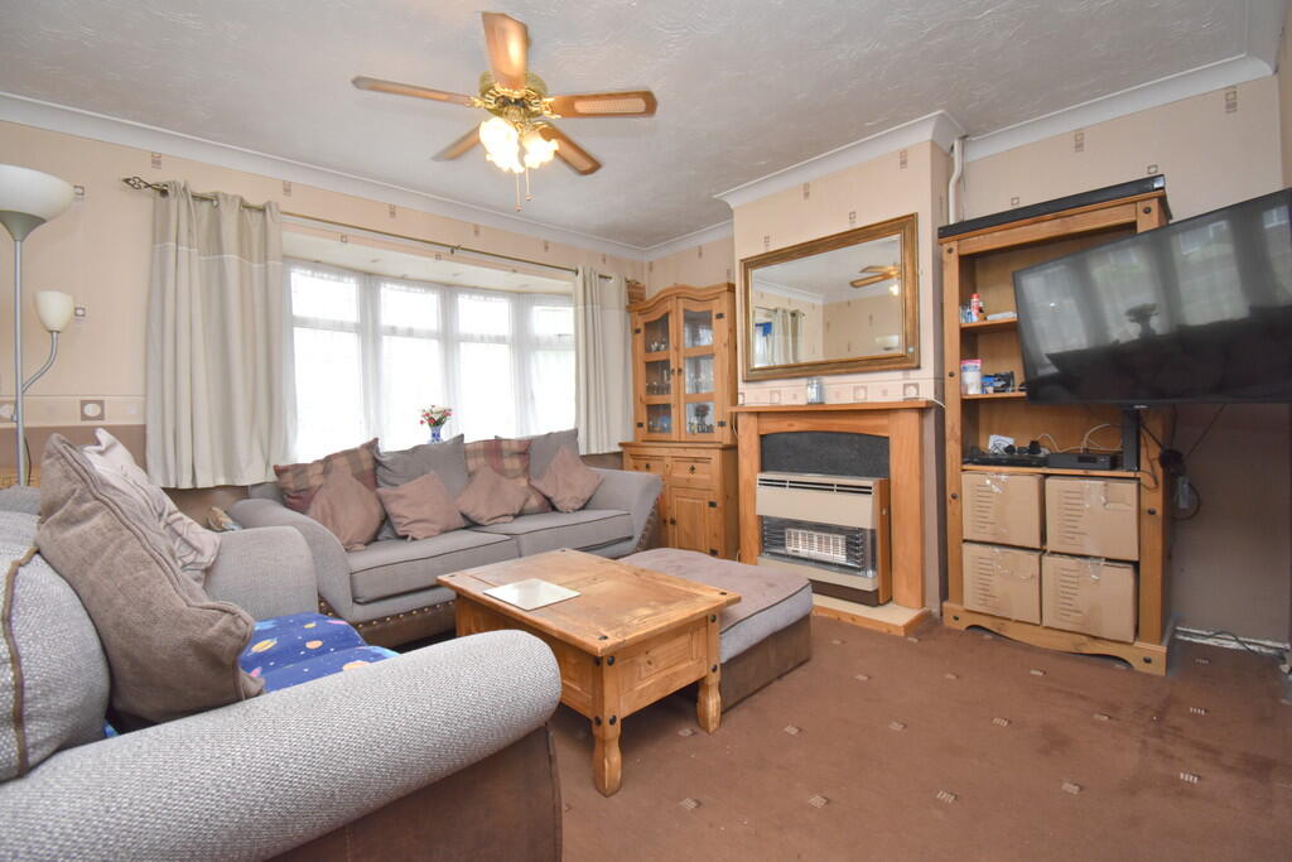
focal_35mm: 15
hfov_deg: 100.4
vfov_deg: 77.3
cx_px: 646
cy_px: 431
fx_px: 538
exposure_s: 1/125
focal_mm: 10
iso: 1250
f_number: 4.5
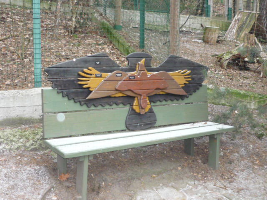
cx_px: 134
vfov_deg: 31.5
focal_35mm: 46
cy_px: 100
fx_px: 355
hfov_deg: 41.2
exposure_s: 1/30
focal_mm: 5.5
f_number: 2.8
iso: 400
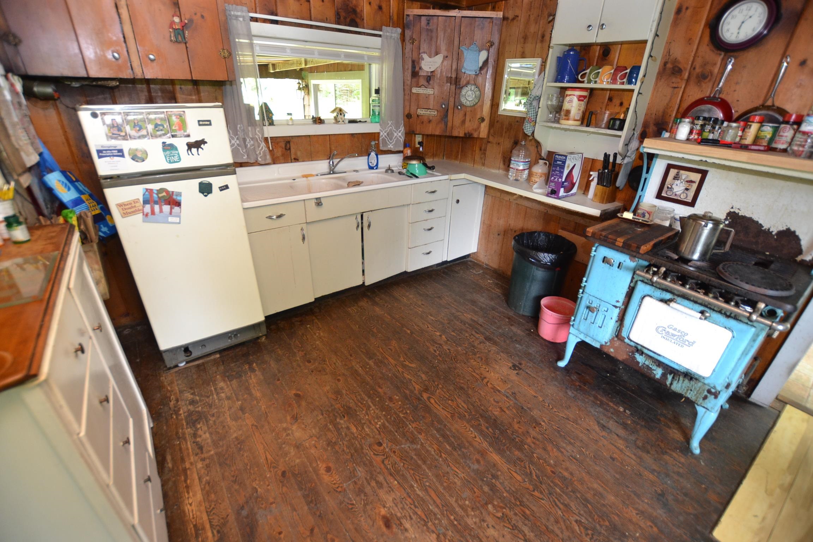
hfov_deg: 100.4
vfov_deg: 77.3
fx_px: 339
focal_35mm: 15
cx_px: 406
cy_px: 271
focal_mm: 10
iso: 900
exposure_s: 1/60
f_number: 3.5
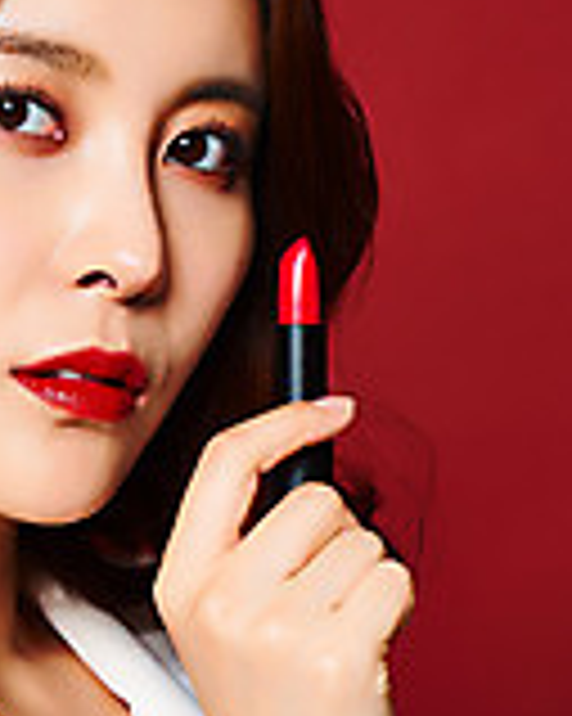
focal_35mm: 473
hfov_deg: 3.3
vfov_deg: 4.1
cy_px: 626
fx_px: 10019
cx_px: 79
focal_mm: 200
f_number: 16
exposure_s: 1/125
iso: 100
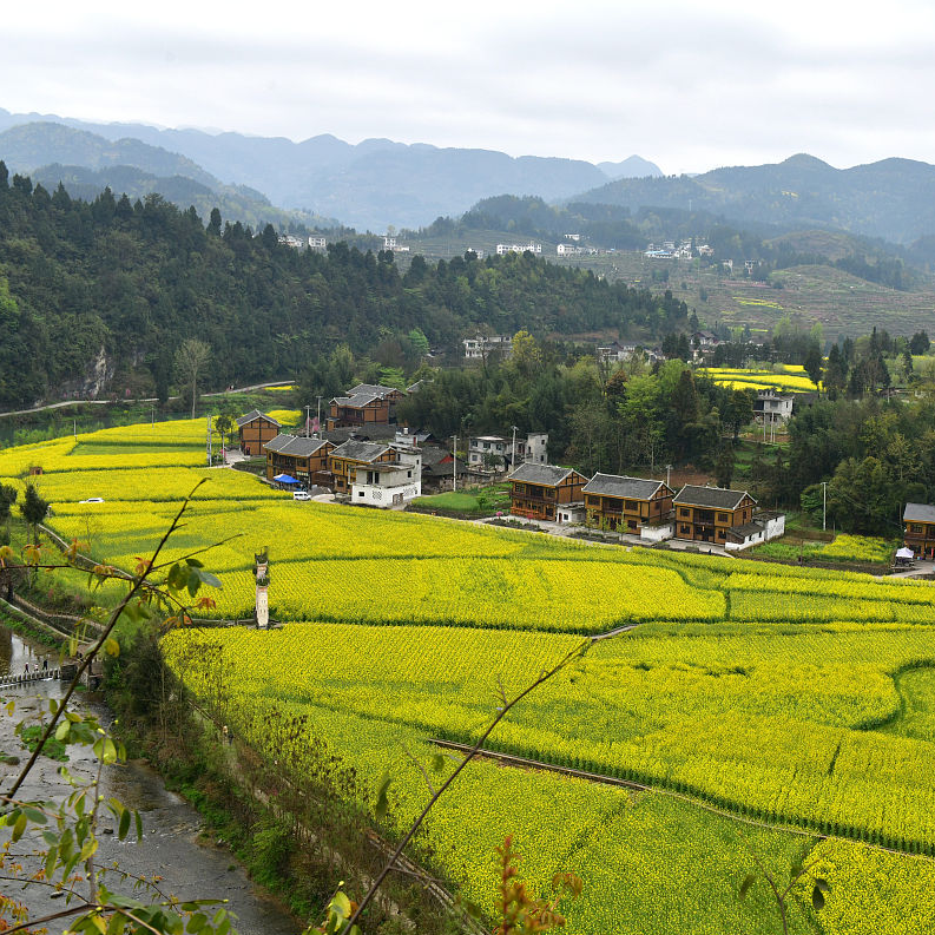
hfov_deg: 36.6
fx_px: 1375
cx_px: 706
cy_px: 466
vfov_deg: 37.6
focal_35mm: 45
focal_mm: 35
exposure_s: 1/200
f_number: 10
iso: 500
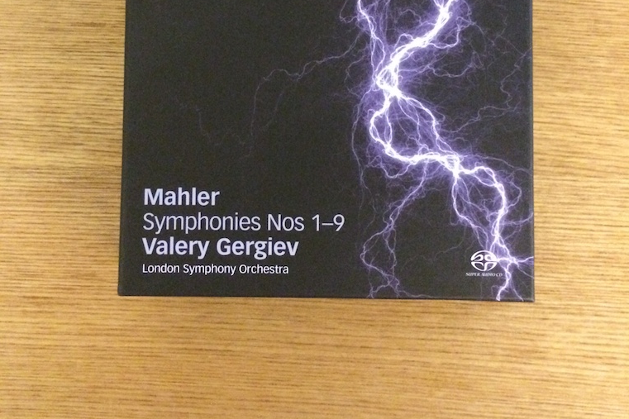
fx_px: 734
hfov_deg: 46.4
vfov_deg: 31.2
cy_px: 95
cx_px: 316
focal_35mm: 42
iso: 1250
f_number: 2.2
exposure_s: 1/17
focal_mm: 4.12
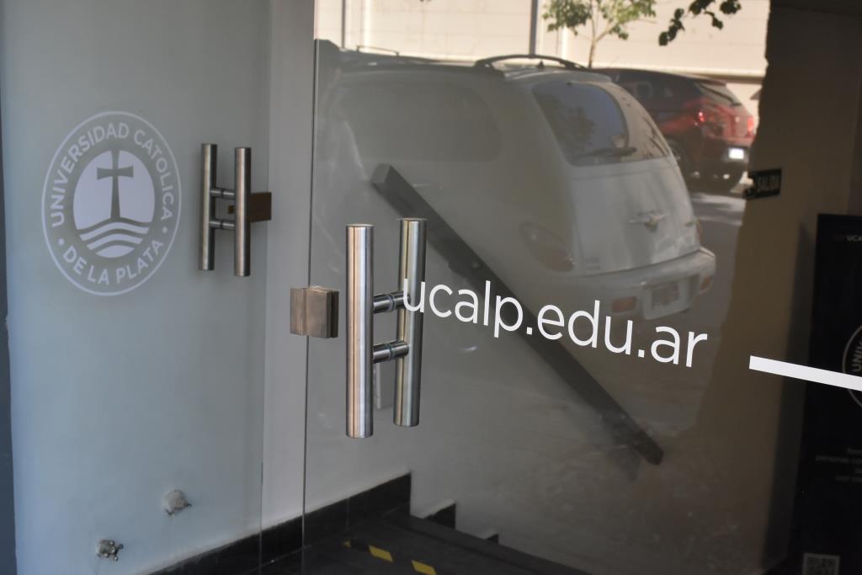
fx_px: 1257
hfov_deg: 37.8
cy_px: 288
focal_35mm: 52
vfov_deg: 25.8
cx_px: 431
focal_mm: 35
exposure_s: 1/250
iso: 1600
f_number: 9
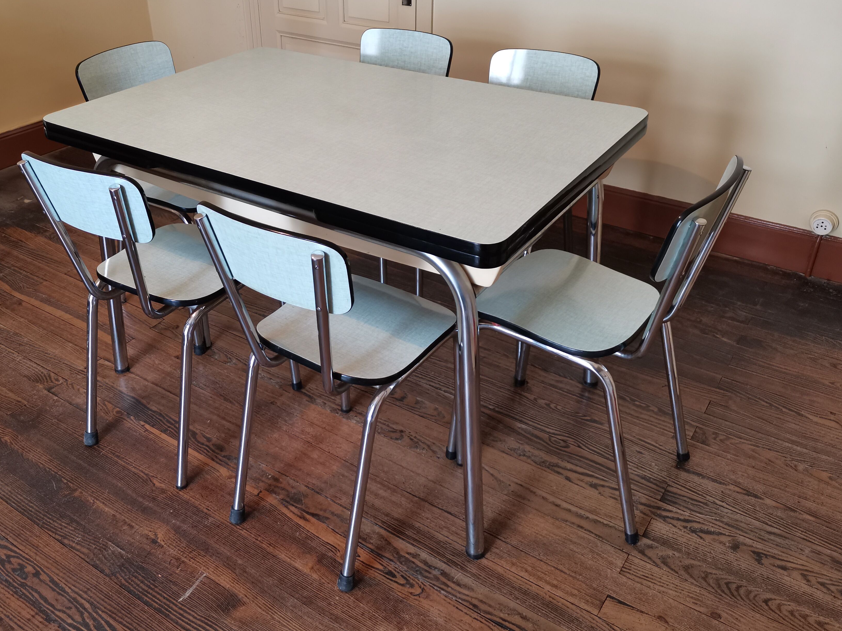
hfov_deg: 56.6
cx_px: 364
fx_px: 778
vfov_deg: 43.9
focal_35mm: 32
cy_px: 253
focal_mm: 4.75
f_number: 1.8
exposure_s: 1/50
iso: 400
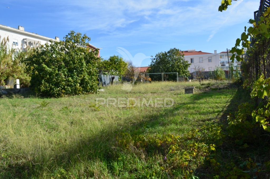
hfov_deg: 67.5
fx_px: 202
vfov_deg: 47.7
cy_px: 90
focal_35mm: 27
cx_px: 135
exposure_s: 1/125
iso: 140
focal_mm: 18
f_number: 11
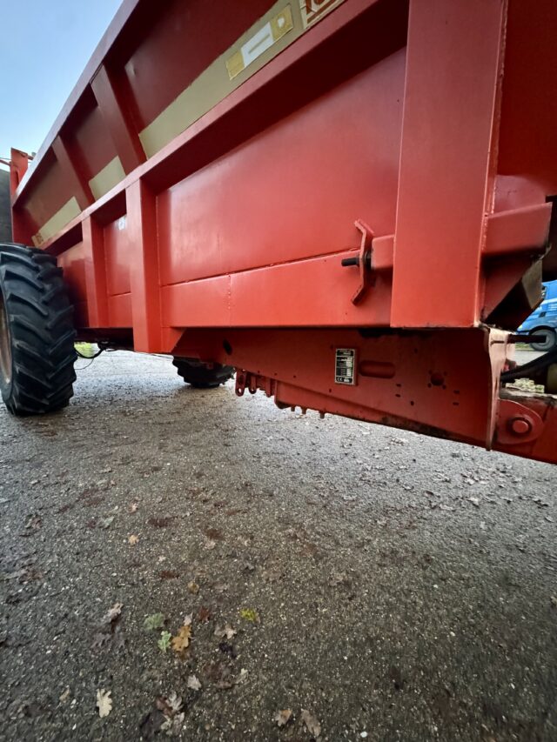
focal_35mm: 14
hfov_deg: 85.7
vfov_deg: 102.1
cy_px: 371
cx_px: 278
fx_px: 300
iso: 1600
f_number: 2.2
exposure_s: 1/34
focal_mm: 2.22
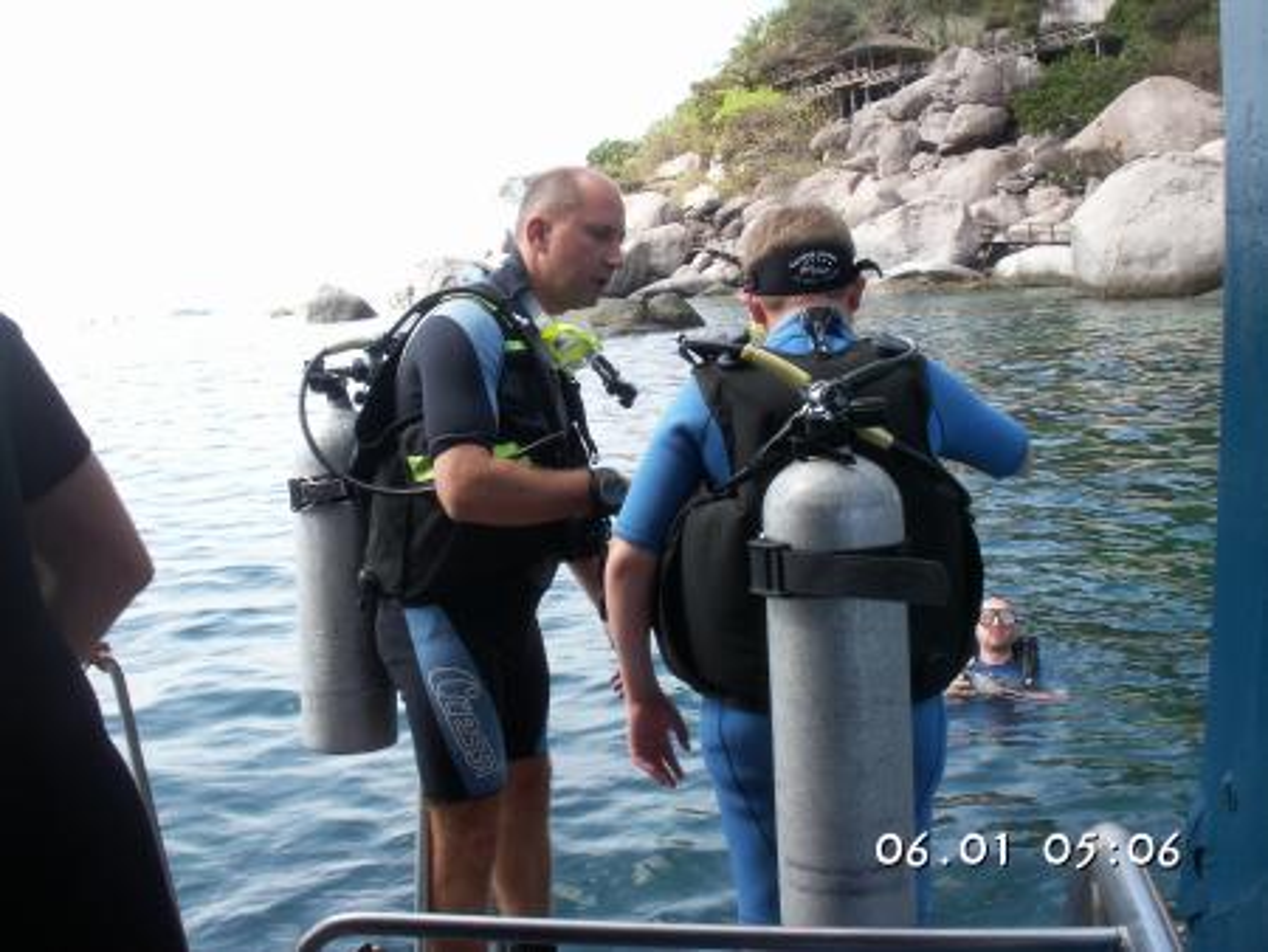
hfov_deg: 50.1
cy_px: 476
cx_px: 634
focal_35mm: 37
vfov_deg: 38.7
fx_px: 1356
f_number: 7.1
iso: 50
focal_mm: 7.7
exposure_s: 1/100
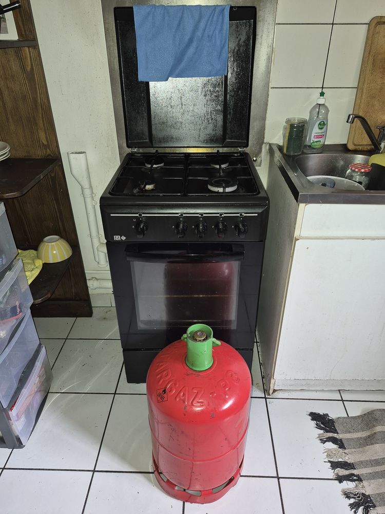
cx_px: 192
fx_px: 341
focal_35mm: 23
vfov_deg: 73.9
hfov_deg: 58.9
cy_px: 257
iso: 100
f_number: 1.8
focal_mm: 5.4
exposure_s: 1/33
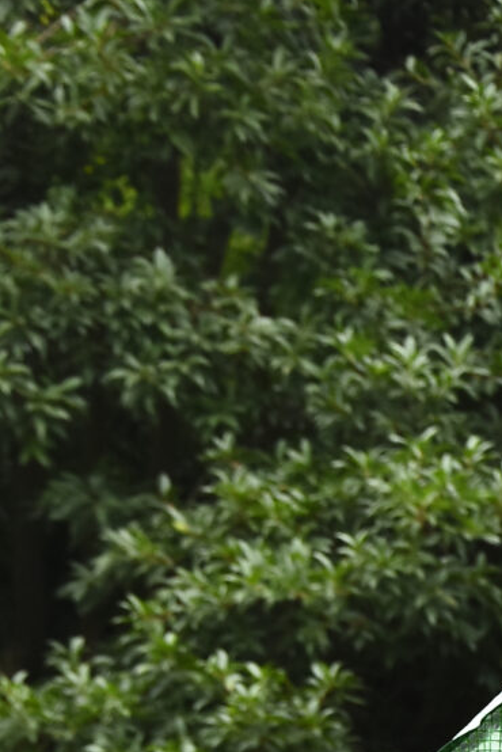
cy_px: 1440
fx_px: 6079
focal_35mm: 291
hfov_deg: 4.7
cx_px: 811
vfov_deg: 6.9
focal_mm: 42
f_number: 6.3
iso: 200
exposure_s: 1/200
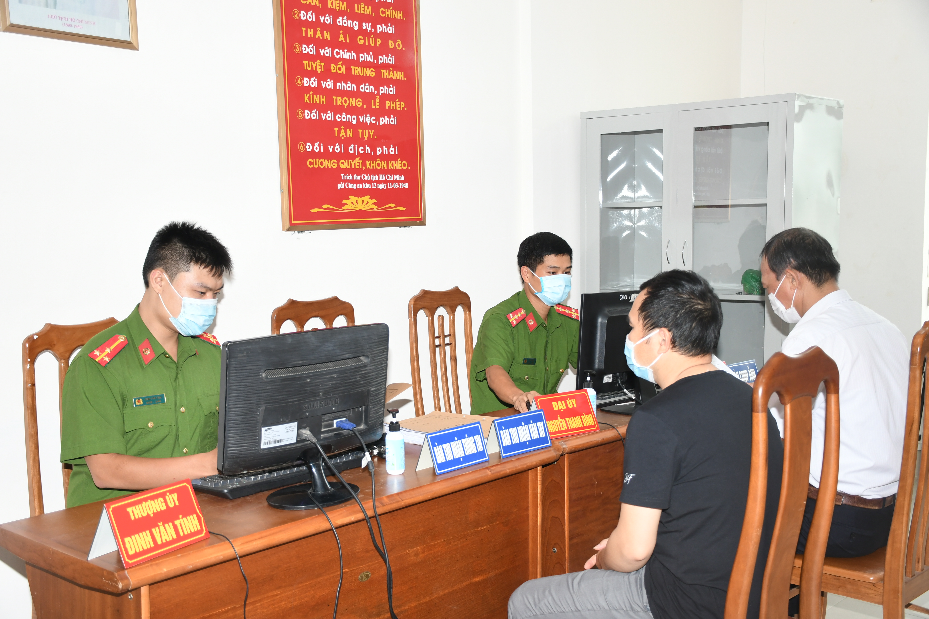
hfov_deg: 47.9
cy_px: 310
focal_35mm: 40
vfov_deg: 33.0
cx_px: 464
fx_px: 1045
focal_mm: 27
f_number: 4
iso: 500
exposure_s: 1/200
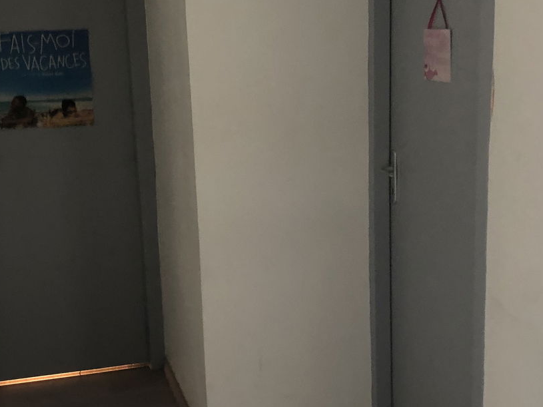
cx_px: 215
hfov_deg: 34.8
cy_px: 227
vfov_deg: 26.5
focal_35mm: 55
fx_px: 863
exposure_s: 1/9
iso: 100
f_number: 1.8
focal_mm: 4
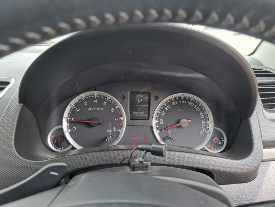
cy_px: 104
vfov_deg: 56.8
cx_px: 138
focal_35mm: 24
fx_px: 191
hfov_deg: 71.6
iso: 50
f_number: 1.8
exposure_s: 1/100
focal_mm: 5.23
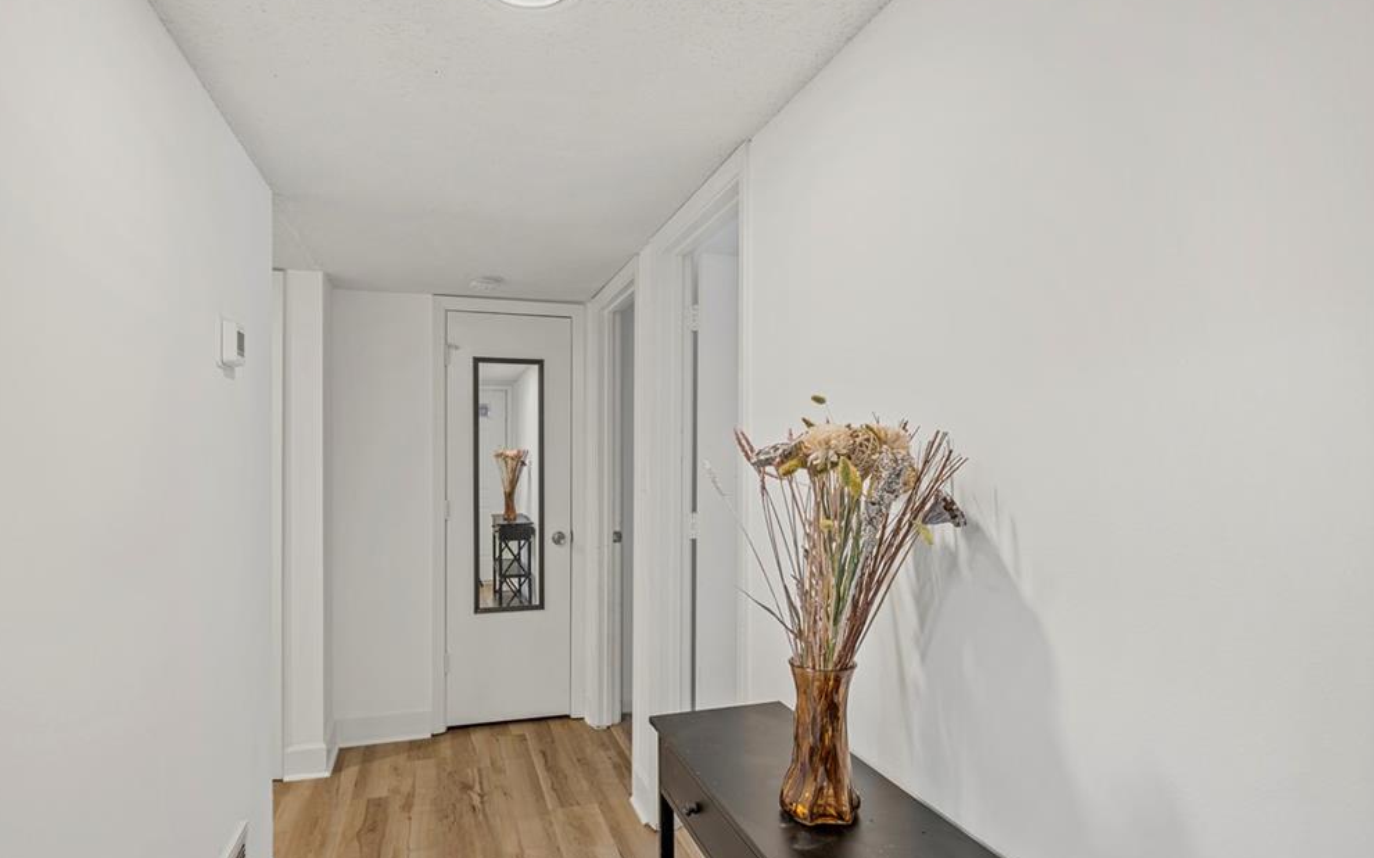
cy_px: 451
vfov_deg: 59.6
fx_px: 749
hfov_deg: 85.1
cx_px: 678
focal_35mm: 20
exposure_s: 1/1.67
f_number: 8
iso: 400
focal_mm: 19
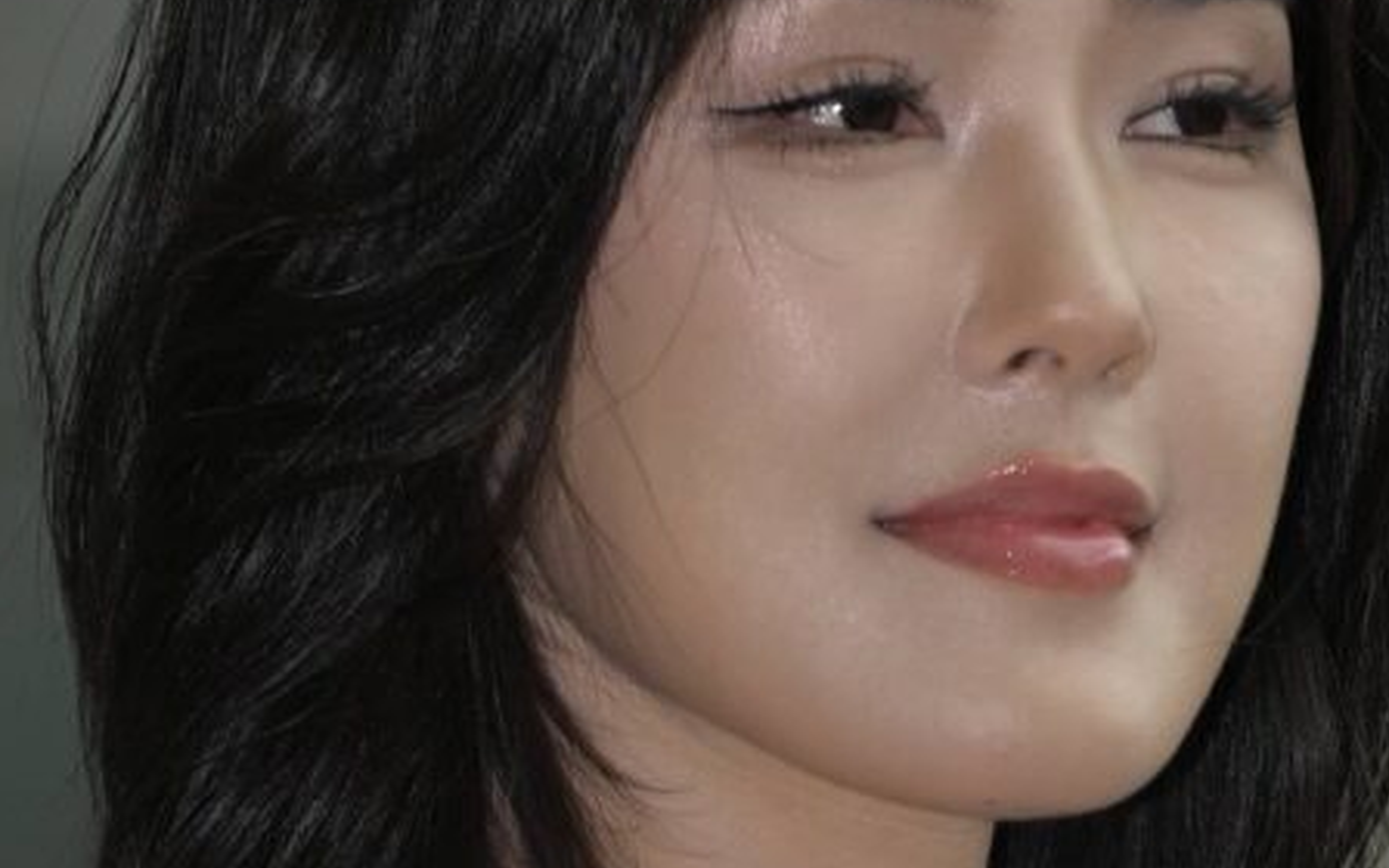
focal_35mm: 507
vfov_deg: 2.6
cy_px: 2235
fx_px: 19192
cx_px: 1025
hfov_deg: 4.1
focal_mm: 87
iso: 160
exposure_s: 1/200
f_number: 5
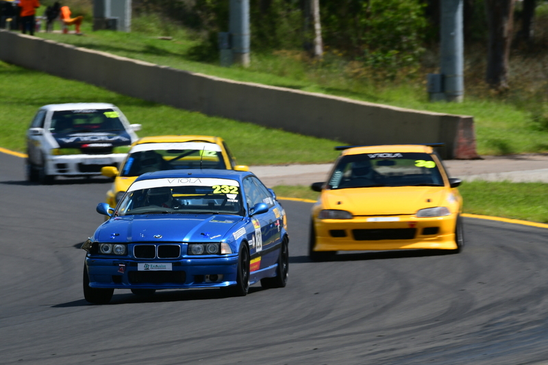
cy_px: 182
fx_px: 9587
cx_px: 274
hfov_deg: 3.3
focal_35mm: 630
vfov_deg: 2.2
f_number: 14
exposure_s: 1/125
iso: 100
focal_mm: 420
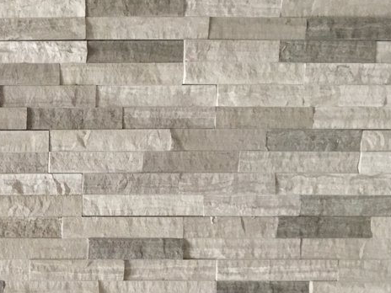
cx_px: -93
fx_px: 847
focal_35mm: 75
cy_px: 242
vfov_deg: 19.4
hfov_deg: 23.5
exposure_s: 1/33
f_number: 2.2
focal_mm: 4.15
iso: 160
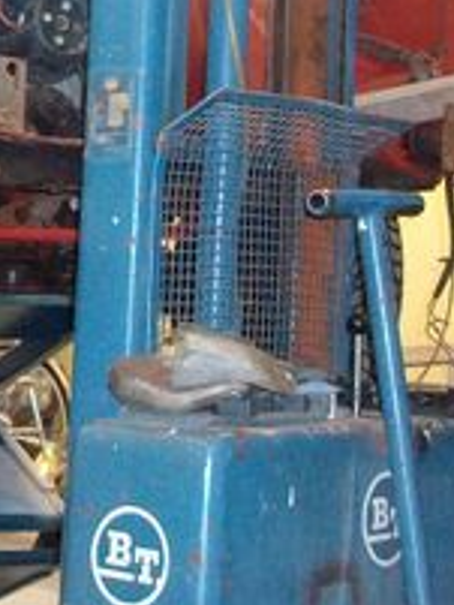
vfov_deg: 19.0
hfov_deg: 14.0
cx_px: -105
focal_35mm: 102
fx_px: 1782
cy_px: 81
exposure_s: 1/40
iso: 248
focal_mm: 5.7
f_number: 2.9
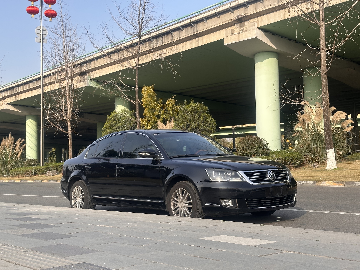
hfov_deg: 39.7
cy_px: 135
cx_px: 180
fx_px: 499
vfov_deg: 30.3
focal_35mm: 48
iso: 64
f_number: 1.78
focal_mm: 6.86
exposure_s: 1/1414
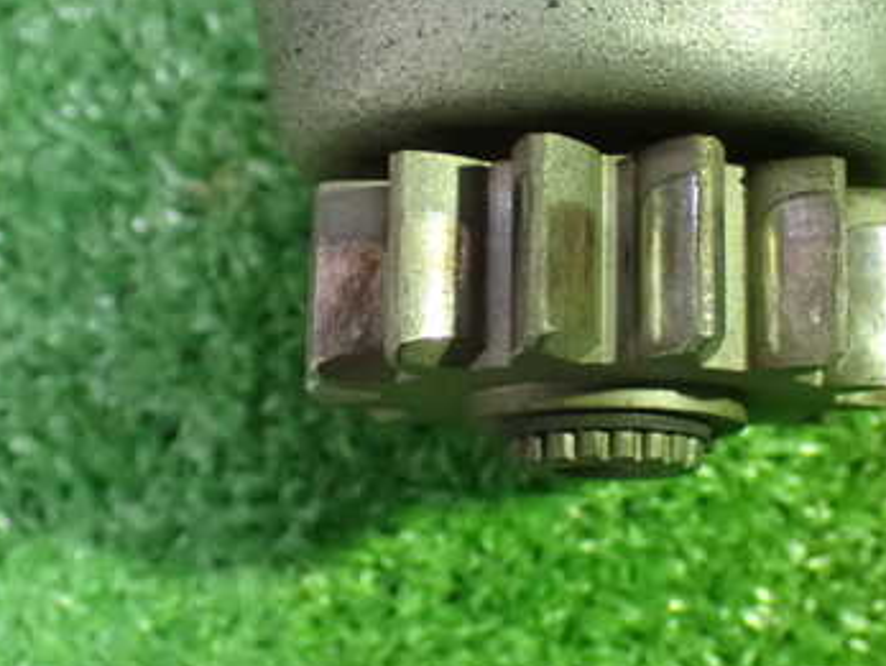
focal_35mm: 76
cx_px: 534
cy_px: 214
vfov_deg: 19.4
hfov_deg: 25.6
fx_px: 1947
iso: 1600
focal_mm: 7.84
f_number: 2.9
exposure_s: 1/30
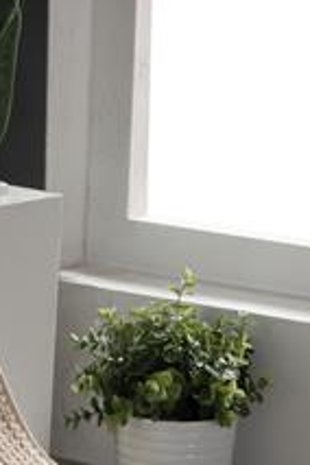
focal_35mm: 159
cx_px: 17
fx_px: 2054
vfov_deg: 12.8
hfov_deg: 8.6
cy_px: 449
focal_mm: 48.4
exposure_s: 2
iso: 160
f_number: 14
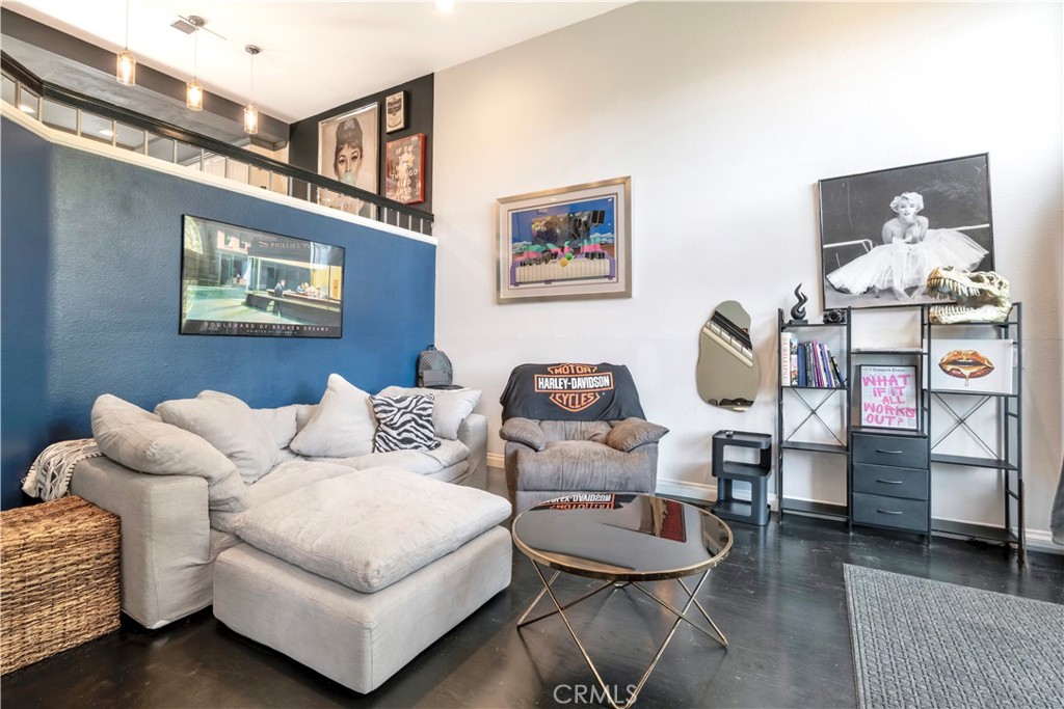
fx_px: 473
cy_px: 354
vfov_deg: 73.8
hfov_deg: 96.7
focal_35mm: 16
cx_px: 532
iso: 800
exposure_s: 1/160
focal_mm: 16
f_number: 9
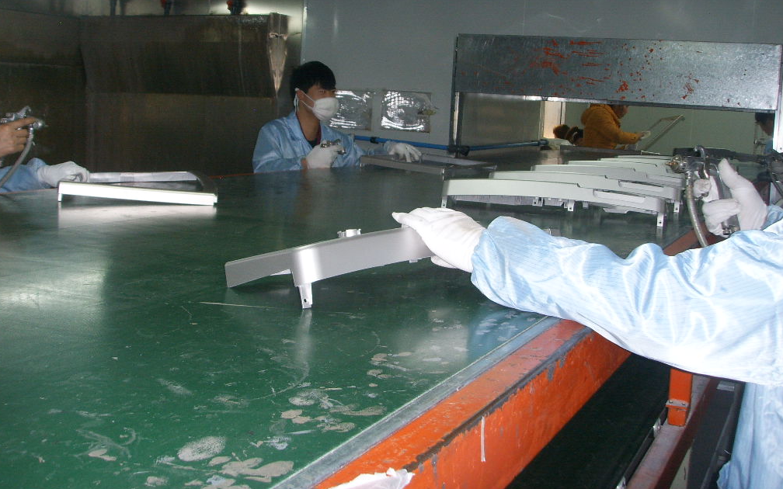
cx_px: 387
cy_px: 194
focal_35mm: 42
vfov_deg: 30.5
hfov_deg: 47.2
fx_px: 896
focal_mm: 6.6
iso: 105
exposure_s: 1/45
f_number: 3.5
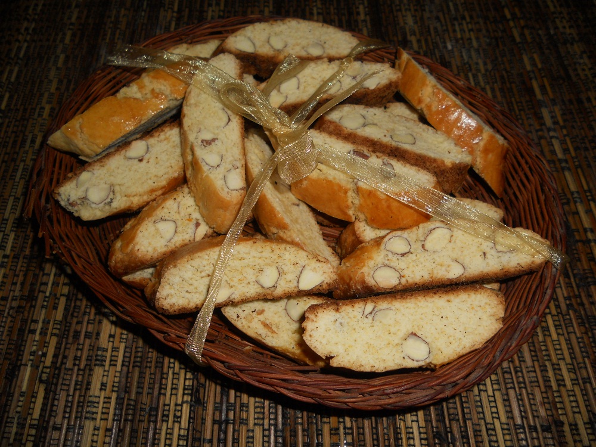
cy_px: 224
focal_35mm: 27
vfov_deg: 51.4
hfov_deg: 65.3
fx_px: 465
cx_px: 298
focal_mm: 4.9
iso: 80
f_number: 8
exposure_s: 1/25
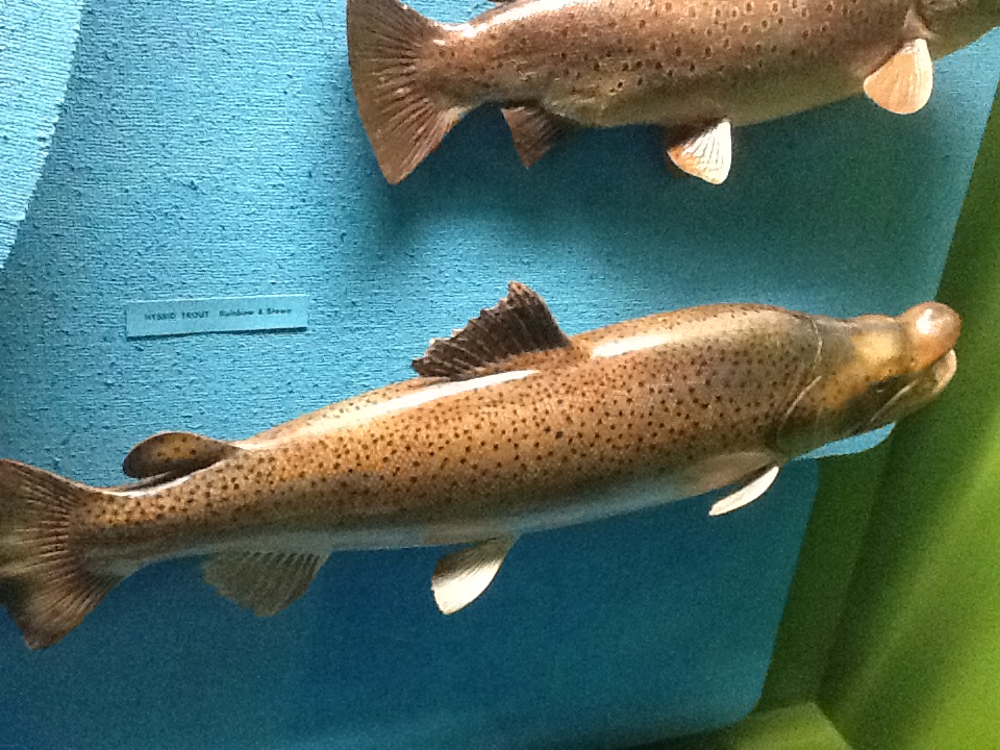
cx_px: 500
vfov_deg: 32.9
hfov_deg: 42.9
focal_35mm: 44
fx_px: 1271
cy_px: 375
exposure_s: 1/15
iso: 400
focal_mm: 2.03
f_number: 2.4
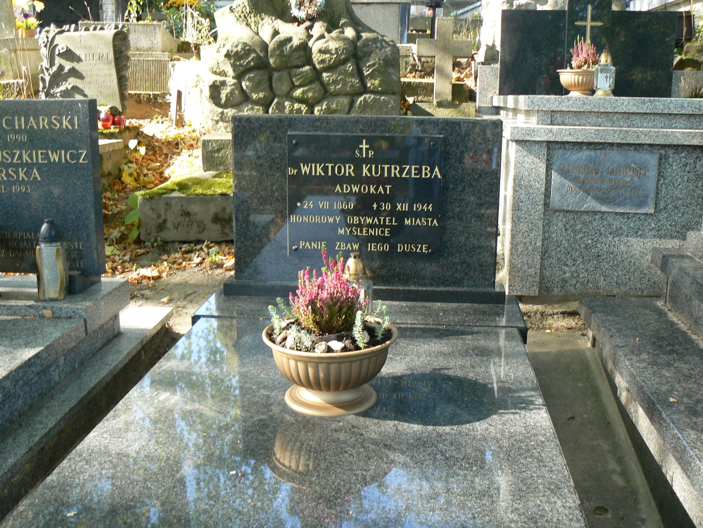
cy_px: 264
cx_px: 352
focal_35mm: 36
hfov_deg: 51.4
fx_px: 731
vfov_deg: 39.7
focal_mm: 6
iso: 80
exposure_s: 1/50
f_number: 3.6
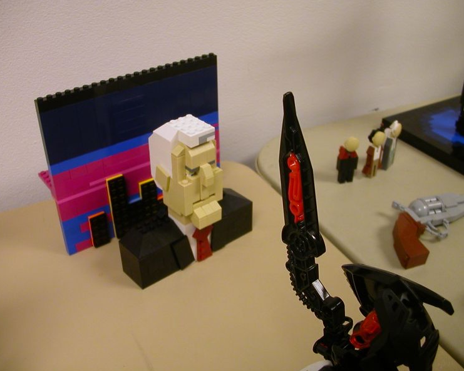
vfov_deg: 38.2
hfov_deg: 46.8
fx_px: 536
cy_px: 185
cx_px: 234
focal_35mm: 39
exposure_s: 1/29.3
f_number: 2.7
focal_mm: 5.6
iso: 100
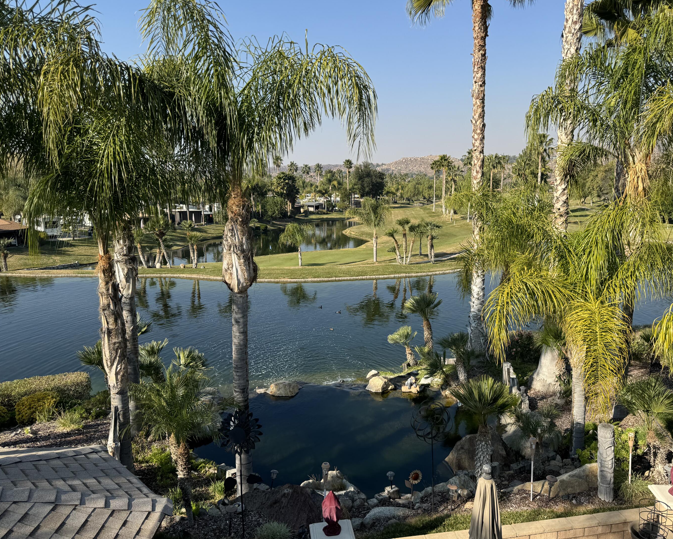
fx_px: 518
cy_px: 272
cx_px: 363
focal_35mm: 26
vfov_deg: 54.9
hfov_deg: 65.9
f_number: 1.78
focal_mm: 6.76
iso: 80
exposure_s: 1/3096
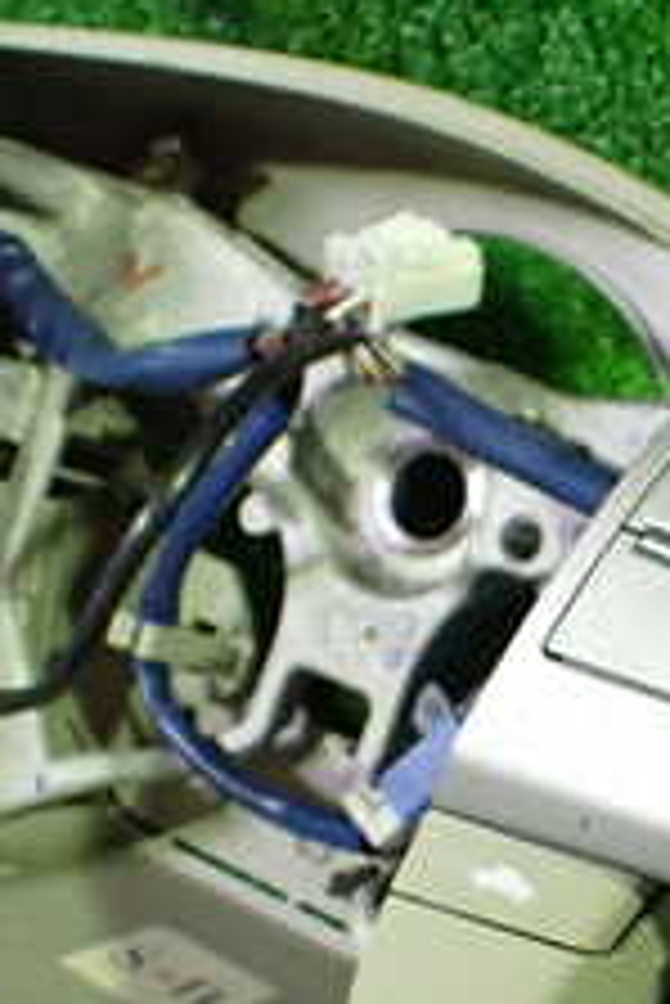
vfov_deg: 23.7
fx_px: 2341
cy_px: 846
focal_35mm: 84
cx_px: 701
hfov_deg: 15.9
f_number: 2.3
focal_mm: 5.4
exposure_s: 1/60
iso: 800
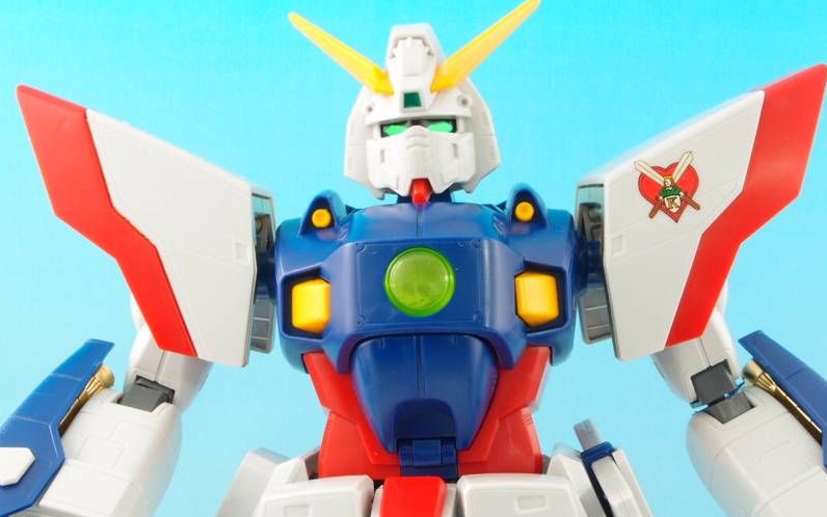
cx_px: 415
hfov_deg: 41.0
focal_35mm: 49
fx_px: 1105
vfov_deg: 26.4
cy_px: 269
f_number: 8
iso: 100
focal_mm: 9.87
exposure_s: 1.3
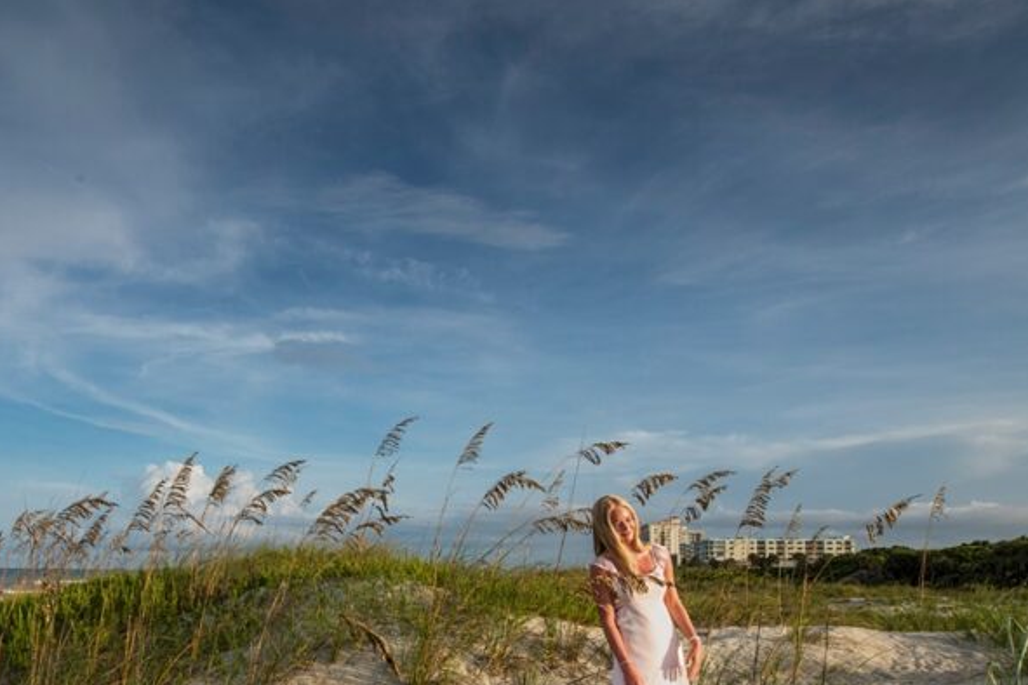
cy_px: 531
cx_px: 344
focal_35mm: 26
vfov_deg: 47.3
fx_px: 742
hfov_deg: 67.5
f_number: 11
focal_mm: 15
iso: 125
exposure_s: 1/200
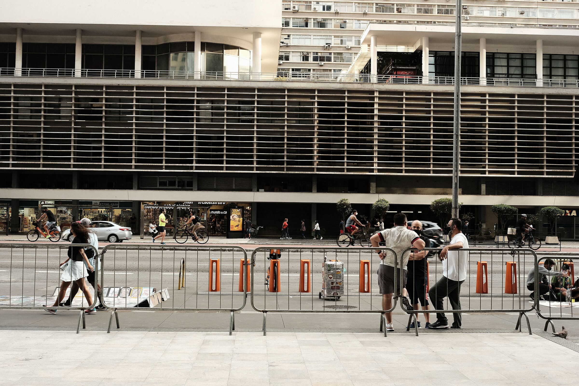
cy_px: 193
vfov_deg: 32.6
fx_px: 659
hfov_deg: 47.4
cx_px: 290
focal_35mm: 41
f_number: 5.6
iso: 500
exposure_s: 1/125
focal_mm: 27
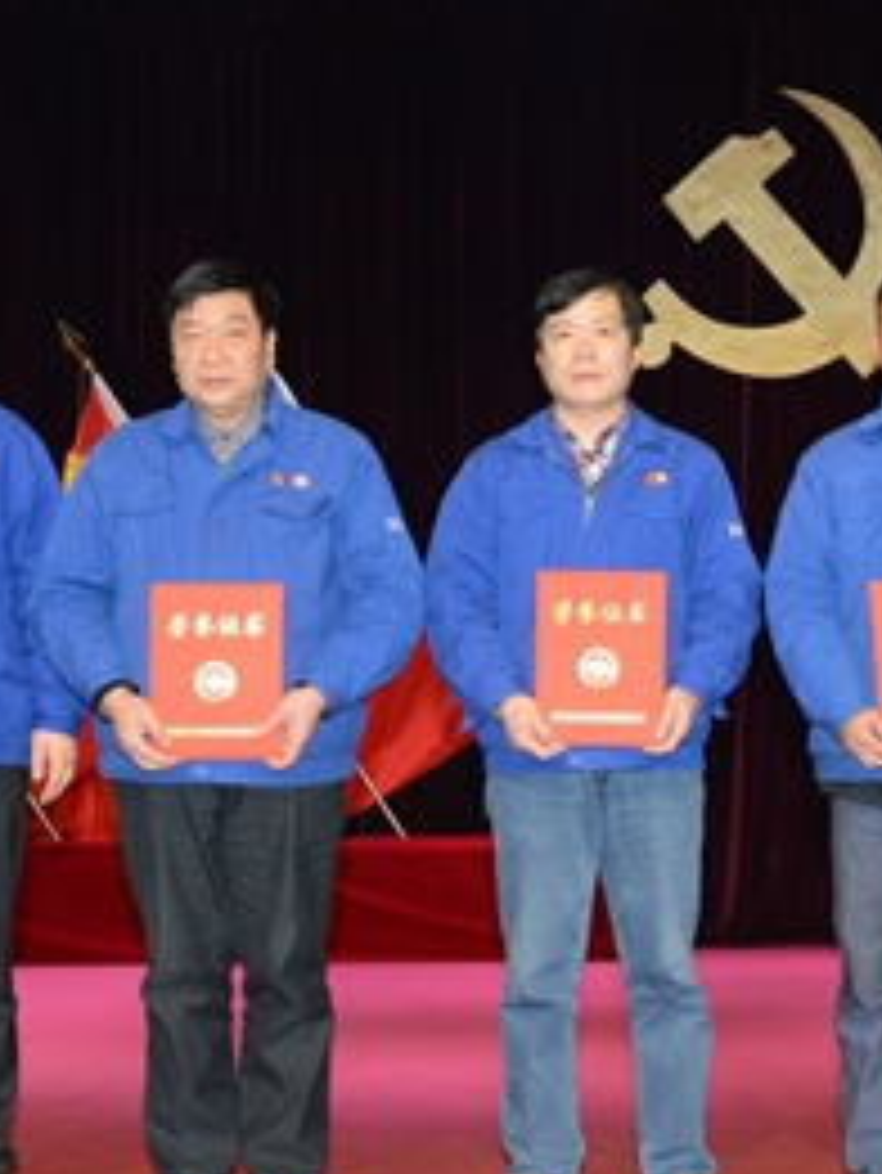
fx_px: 2376
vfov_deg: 27.8
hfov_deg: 21.0
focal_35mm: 70
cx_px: 580
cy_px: 618
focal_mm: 38
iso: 500
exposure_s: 1/60
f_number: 6.3
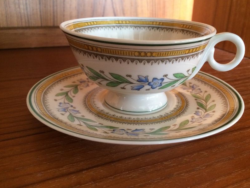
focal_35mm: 34
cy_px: 98
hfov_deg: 53.8
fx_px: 246
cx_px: 140
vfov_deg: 41.8
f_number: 2.2
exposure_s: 1/30
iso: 200
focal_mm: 4.12
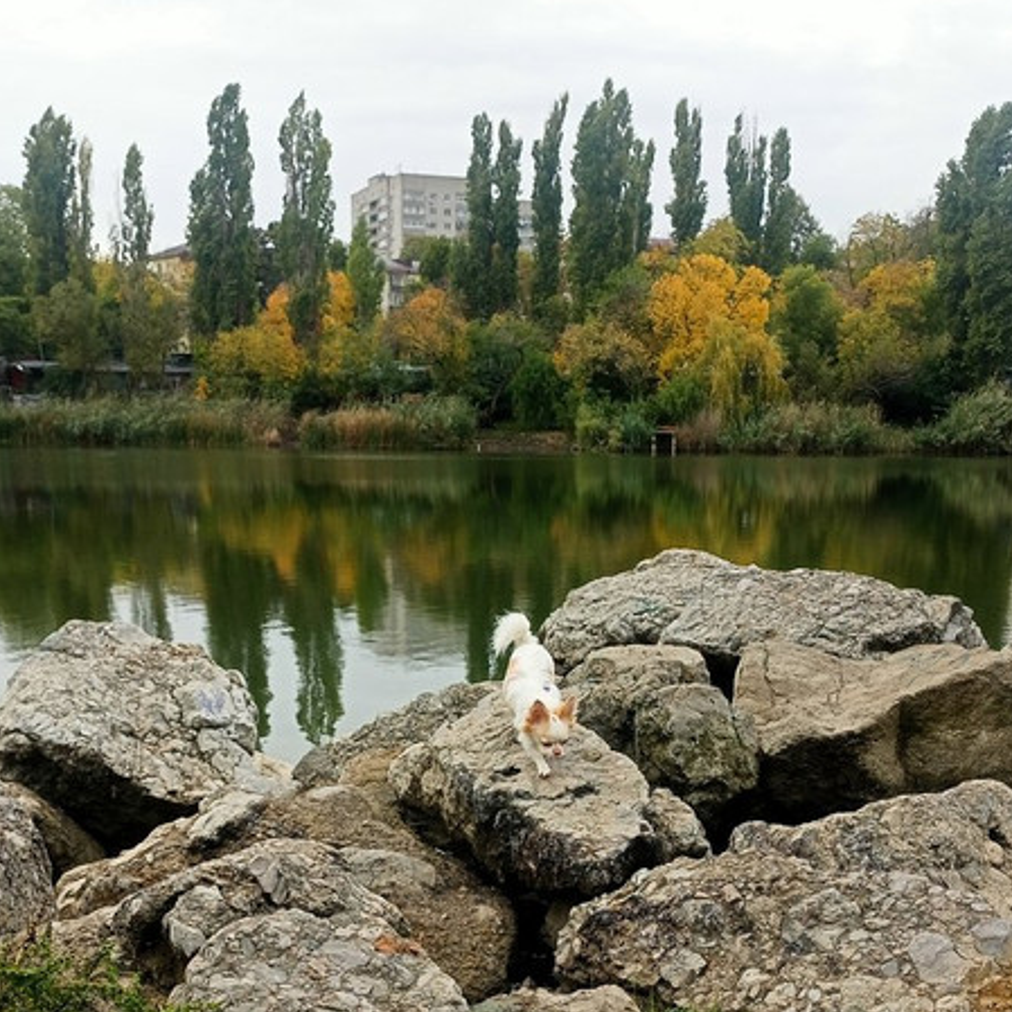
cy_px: 774
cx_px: 482
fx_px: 1555
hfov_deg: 36.1
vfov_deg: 35.2
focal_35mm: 47
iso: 112
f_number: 1.8
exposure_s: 1/689
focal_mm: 4.69
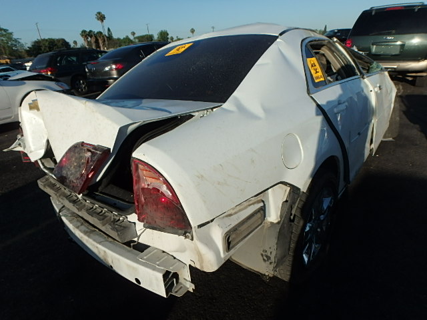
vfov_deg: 63.4
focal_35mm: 21
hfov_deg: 79.0
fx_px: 259
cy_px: 160
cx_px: 214
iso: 125
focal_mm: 3.7
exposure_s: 1/500
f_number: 6
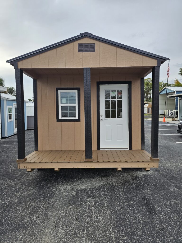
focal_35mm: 23
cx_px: 91
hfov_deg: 58.9
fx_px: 161
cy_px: 122
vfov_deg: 73.9
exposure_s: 1/180
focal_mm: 6.3
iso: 20
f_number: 1.7
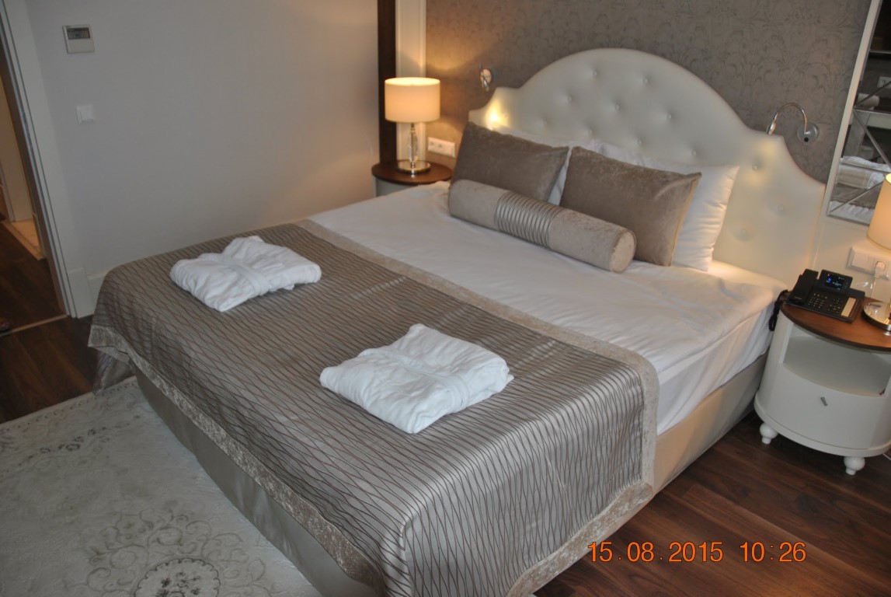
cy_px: 298
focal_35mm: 27
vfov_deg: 48.1
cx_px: 446
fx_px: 669
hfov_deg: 67.3
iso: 200
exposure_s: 1/60
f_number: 3.5
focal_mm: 18
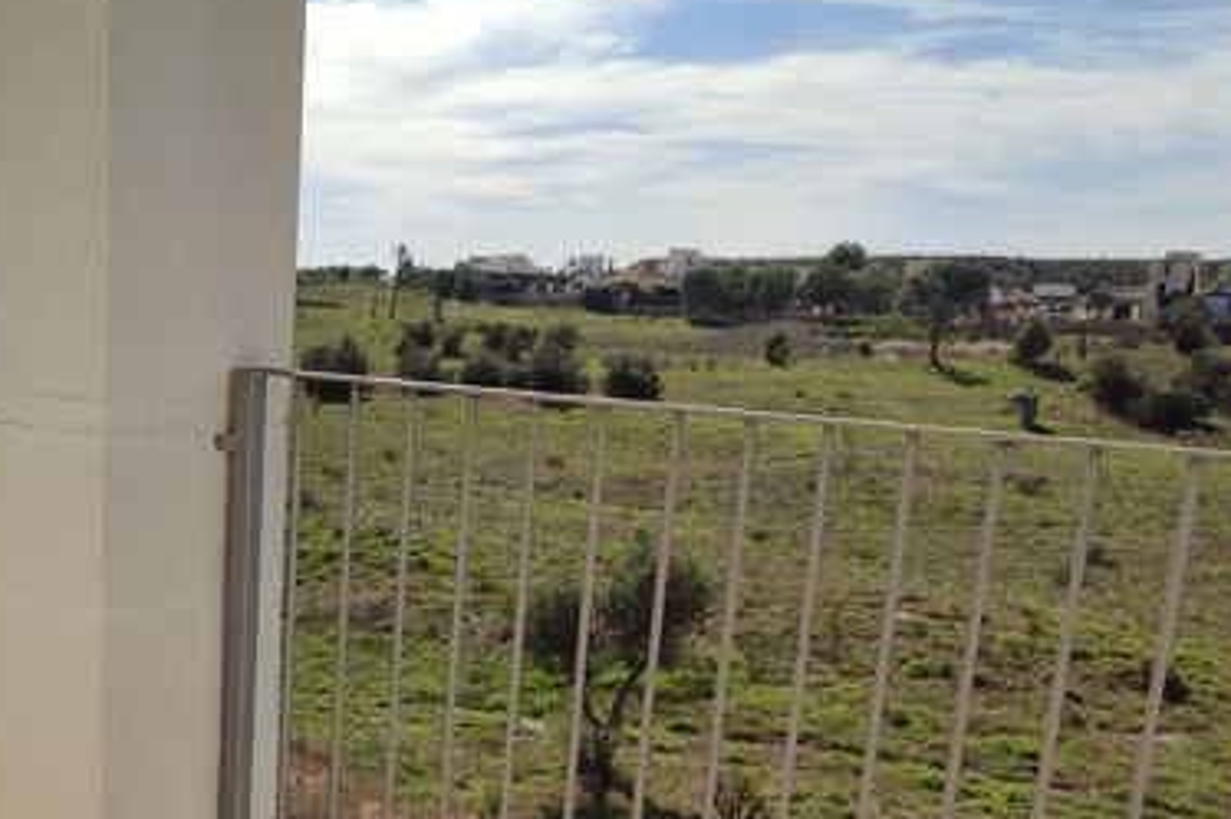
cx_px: 324
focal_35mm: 47
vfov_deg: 27.7
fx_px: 1606
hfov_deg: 40.9
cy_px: 714
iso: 50
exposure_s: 1/1279
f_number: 1.89
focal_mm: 5.89
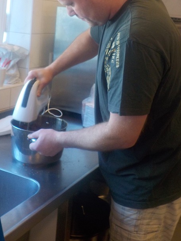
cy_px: 66
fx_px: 348
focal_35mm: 50
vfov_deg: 37.4
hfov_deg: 29.1
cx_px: 108
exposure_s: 1/30
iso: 160
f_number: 3.3
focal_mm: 4.1
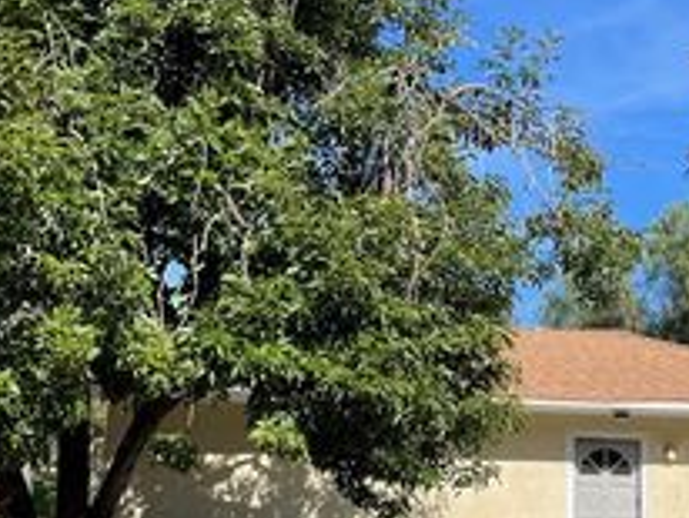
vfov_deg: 23.3
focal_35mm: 63
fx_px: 1255
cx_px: 599
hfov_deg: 29.6
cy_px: 239
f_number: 1.6
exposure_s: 1/2398
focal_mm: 4.2
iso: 32
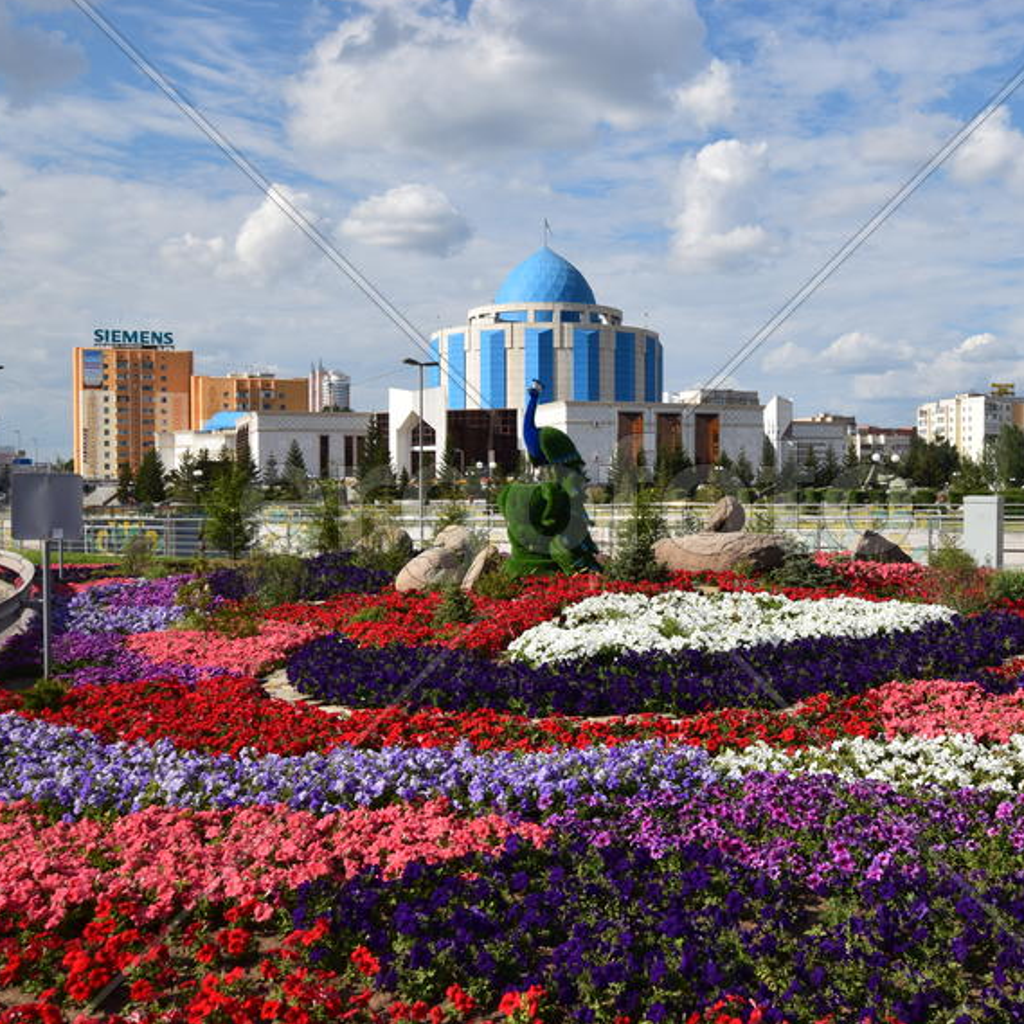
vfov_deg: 42.8
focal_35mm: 39
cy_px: 509
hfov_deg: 42.7
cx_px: 587
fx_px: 1305
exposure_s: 1/160
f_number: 11
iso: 100
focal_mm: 20
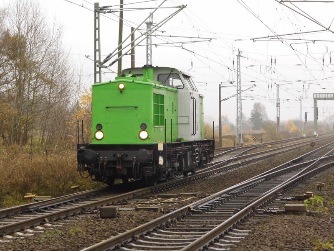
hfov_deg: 18.5
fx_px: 1023
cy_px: 126
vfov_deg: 14.0
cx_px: 167
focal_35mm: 106
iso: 400
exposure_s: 1/206
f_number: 4.5
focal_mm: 19
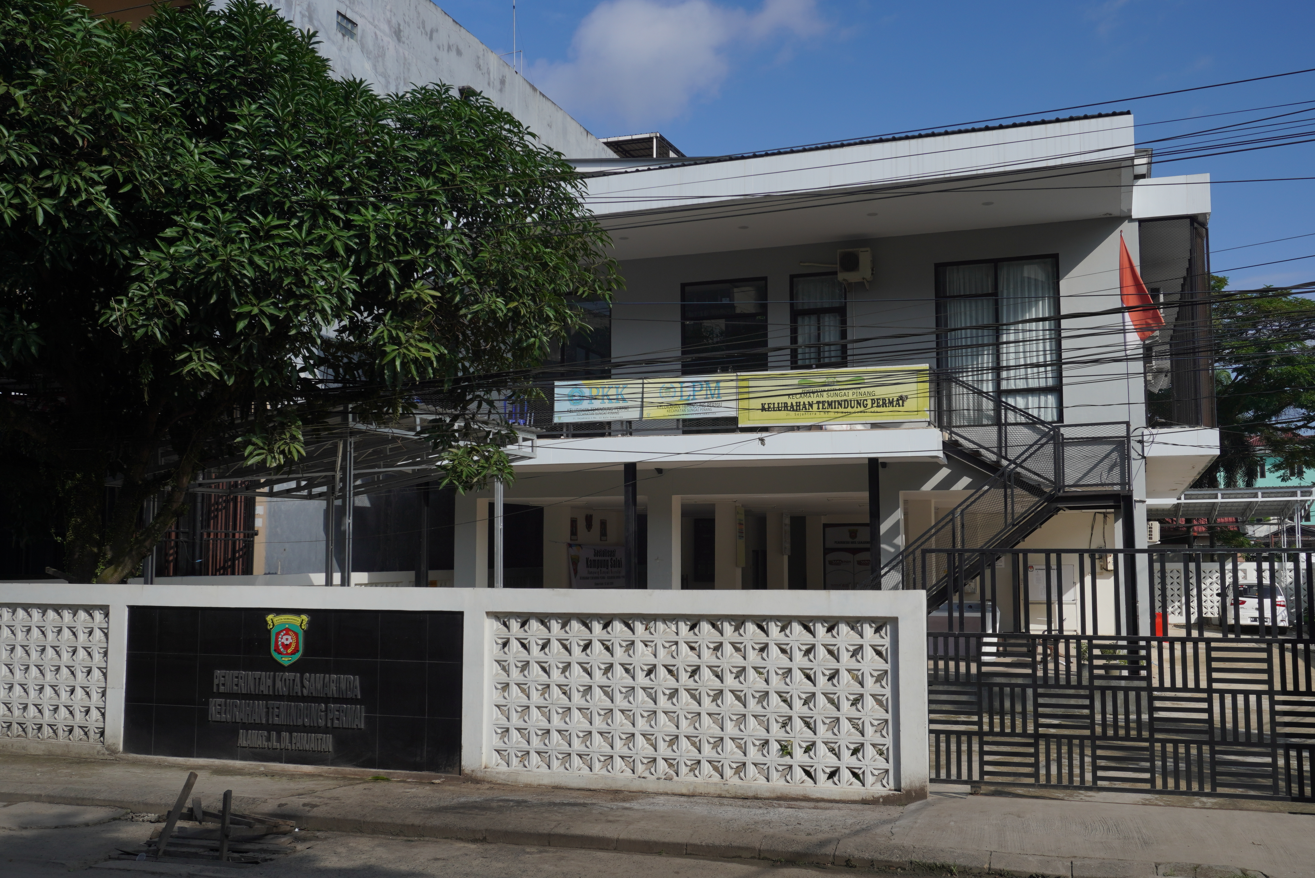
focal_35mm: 34
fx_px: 1261
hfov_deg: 55.1
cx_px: 658
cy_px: 439
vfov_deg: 38.4
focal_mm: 23
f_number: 13
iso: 100
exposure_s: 1/250
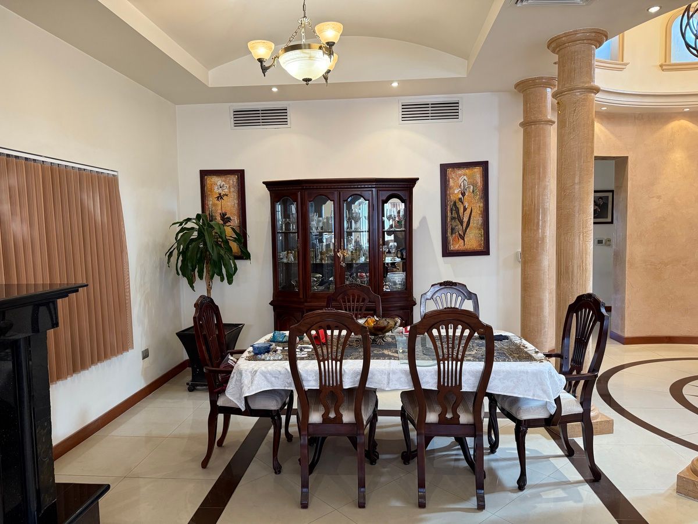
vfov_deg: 56.8
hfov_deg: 71.6
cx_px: 349
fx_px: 484
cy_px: 262
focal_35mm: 24
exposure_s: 1/60
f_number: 1.78
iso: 500
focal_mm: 6.76
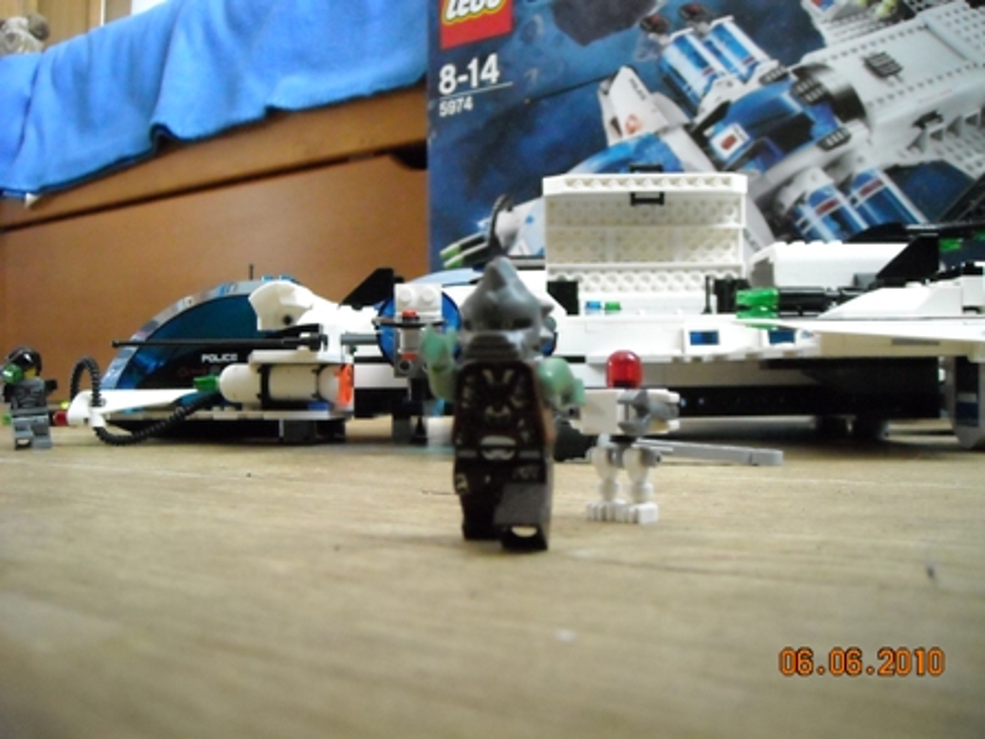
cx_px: 492
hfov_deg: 52.6
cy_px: 370
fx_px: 996
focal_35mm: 35
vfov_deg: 40.7
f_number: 2.8
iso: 766
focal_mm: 5.7
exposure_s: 1/8
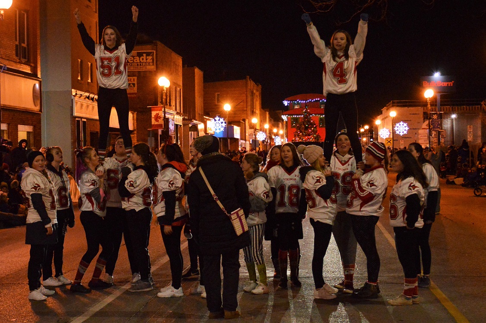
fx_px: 809
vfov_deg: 22.6
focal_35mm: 60
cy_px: 162
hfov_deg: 33.4
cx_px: 243
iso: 2800
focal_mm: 40
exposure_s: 1/60
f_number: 5.3
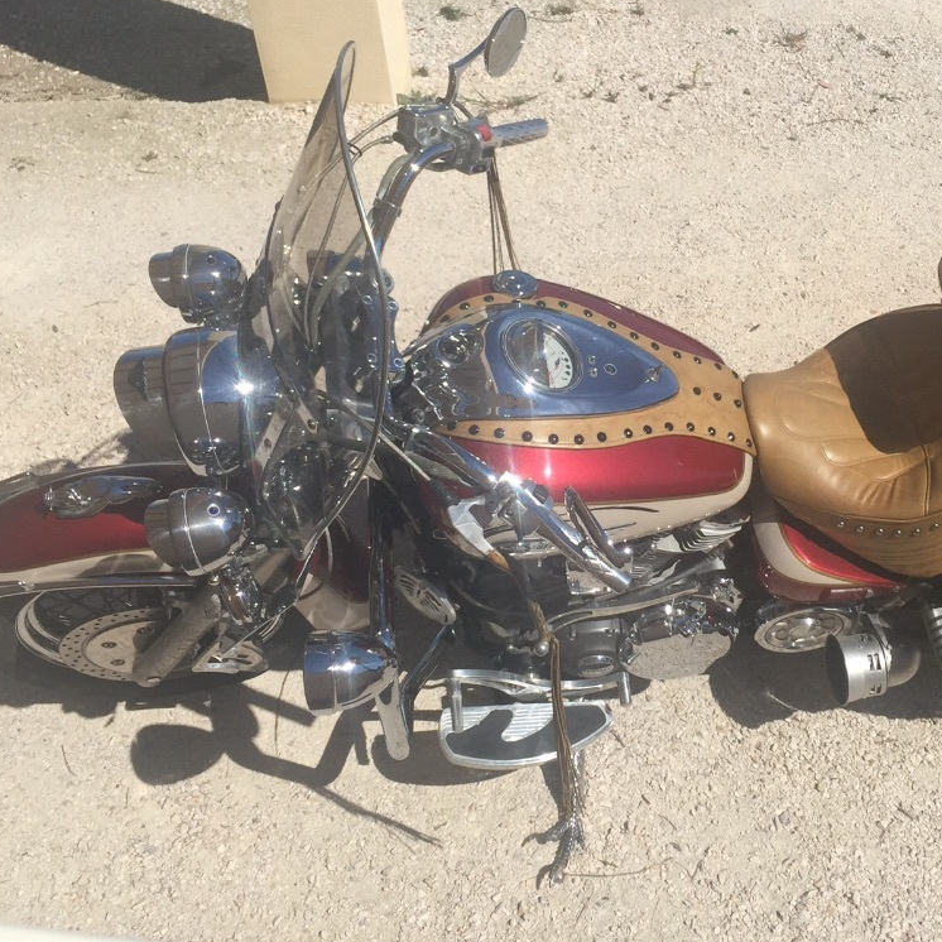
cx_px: 678
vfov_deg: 38.3
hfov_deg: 37.6
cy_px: 446
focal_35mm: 44
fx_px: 1355
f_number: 2.2
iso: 32
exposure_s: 1/4405
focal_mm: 4.15
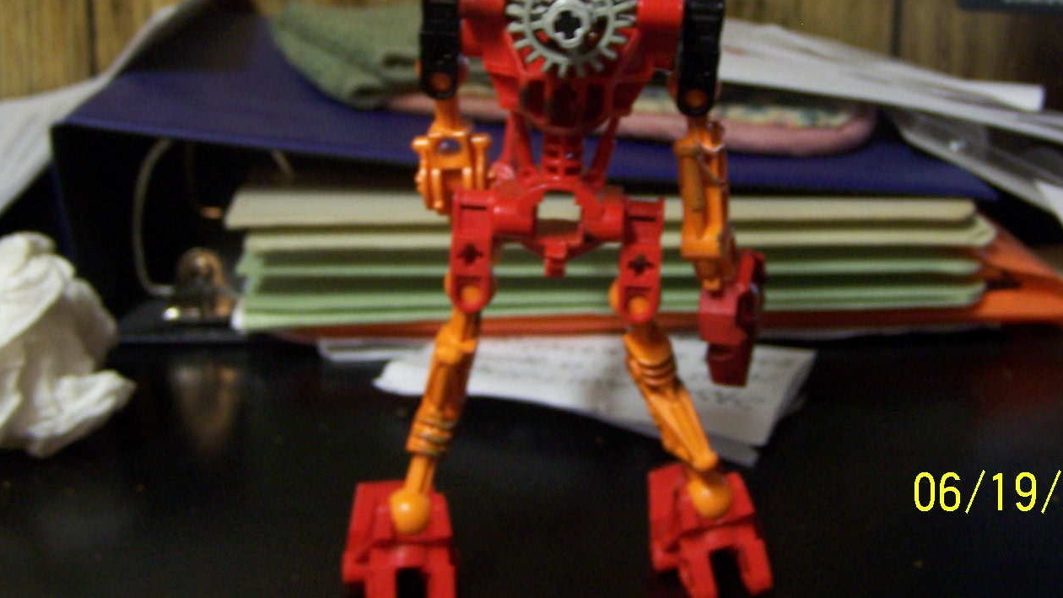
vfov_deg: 23.2
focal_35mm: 51
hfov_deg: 40.5
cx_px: 581
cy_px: 137
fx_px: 1438
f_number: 2.8
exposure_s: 1/8
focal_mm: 6.3
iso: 140
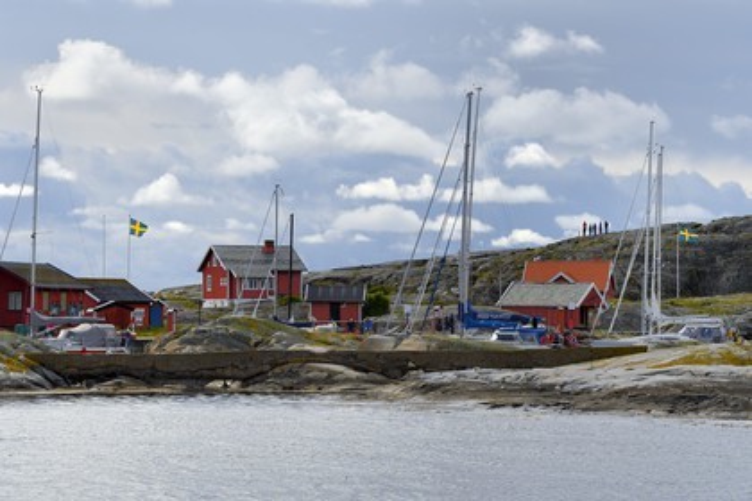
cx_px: 376
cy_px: 250
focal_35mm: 110
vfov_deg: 12.5
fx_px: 2298
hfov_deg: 18.6
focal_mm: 110
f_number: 9
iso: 200
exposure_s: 1/500
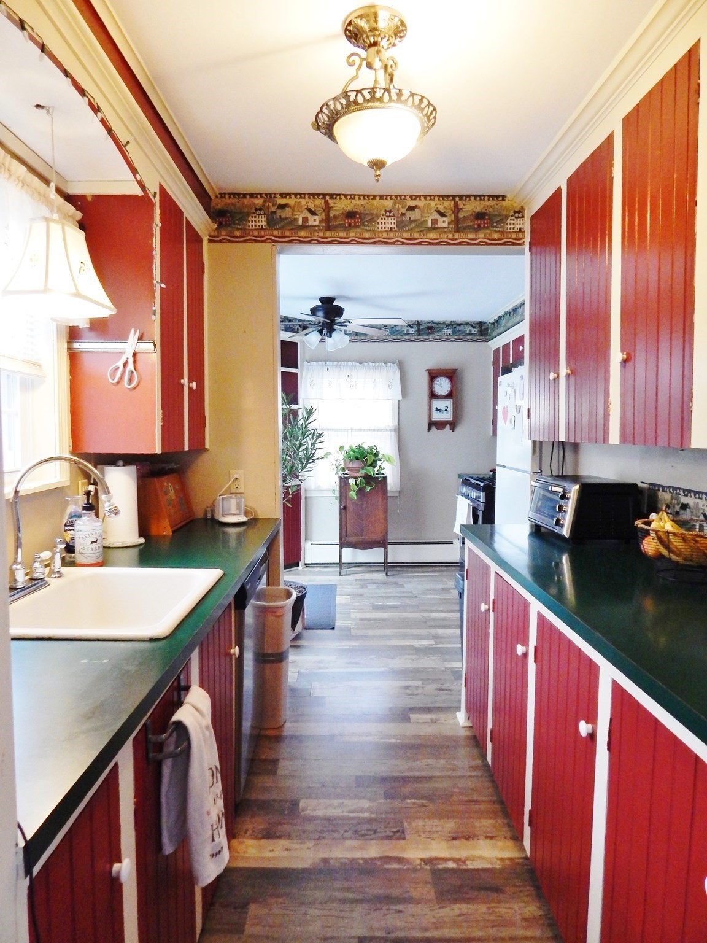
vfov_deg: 73.9
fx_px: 626
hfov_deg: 58.9
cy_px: 472
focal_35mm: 23
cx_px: 354
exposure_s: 1/30
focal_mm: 4
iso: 400
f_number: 3
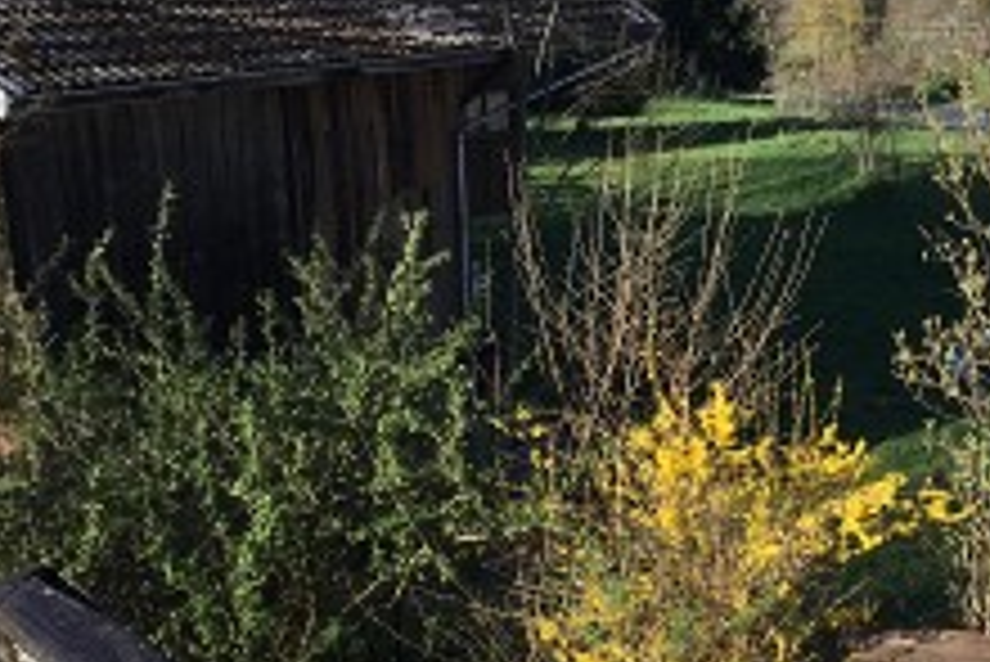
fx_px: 1486
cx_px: 812
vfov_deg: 24.7
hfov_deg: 35.5
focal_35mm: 54
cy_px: 140
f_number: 2.4
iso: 25
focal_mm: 3.3
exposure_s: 1/959
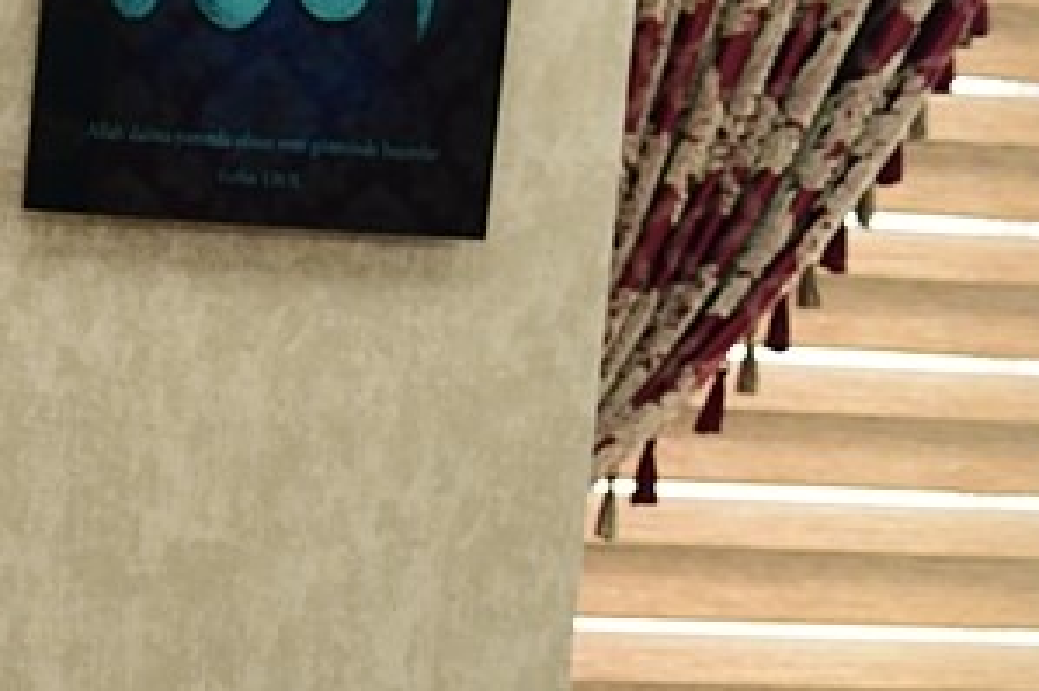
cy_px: 1514
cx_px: -1202
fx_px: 6951
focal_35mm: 241
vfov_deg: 5.5
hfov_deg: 8.1
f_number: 4
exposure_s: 1/100
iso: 1000
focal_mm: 48
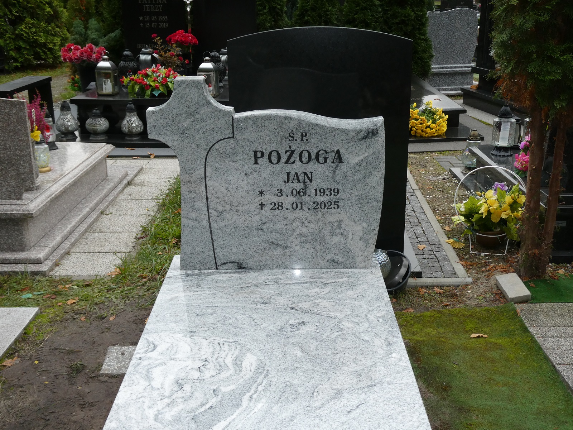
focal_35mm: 40
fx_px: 662
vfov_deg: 36.0
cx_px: 286
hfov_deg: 46.8
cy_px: 215
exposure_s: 1/60
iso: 200
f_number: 3.8
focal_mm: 7.2
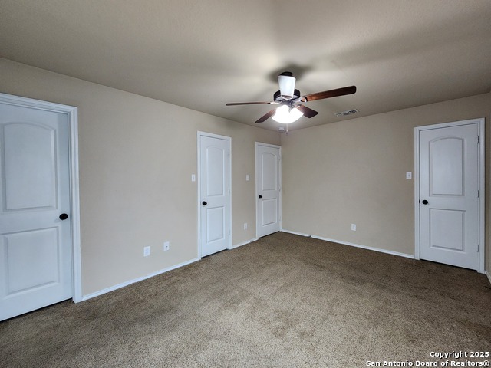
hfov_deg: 106.2
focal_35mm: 13
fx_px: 184
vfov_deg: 89.9
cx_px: 246
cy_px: 184
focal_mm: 2.2
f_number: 2.2
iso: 320
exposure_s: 1/60
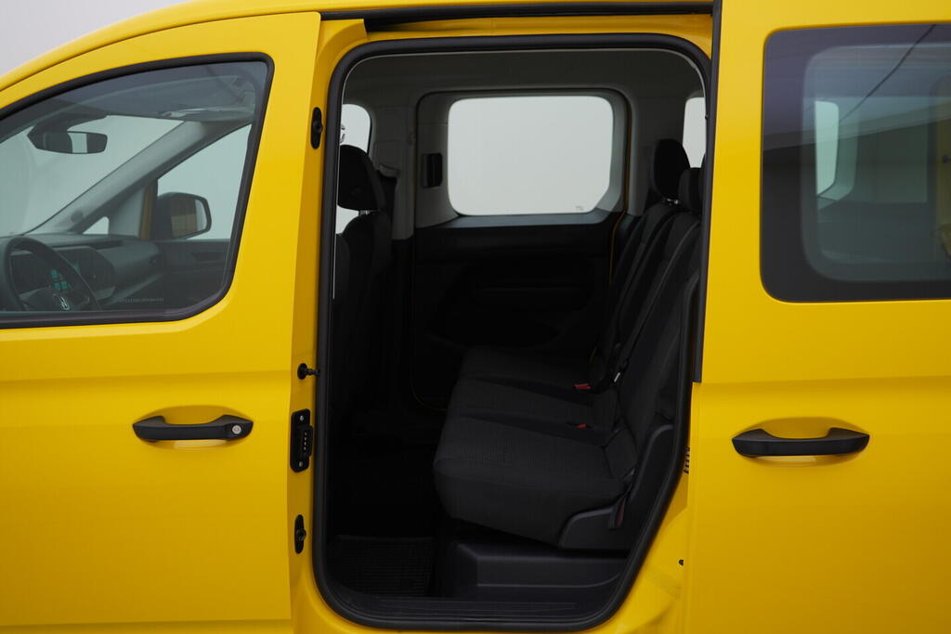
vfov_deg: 36.9
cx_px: 476
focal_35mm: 36
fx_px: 951
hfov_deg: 53.1
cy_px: 317
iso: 125
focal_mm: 24
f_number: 4
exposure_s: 1/80
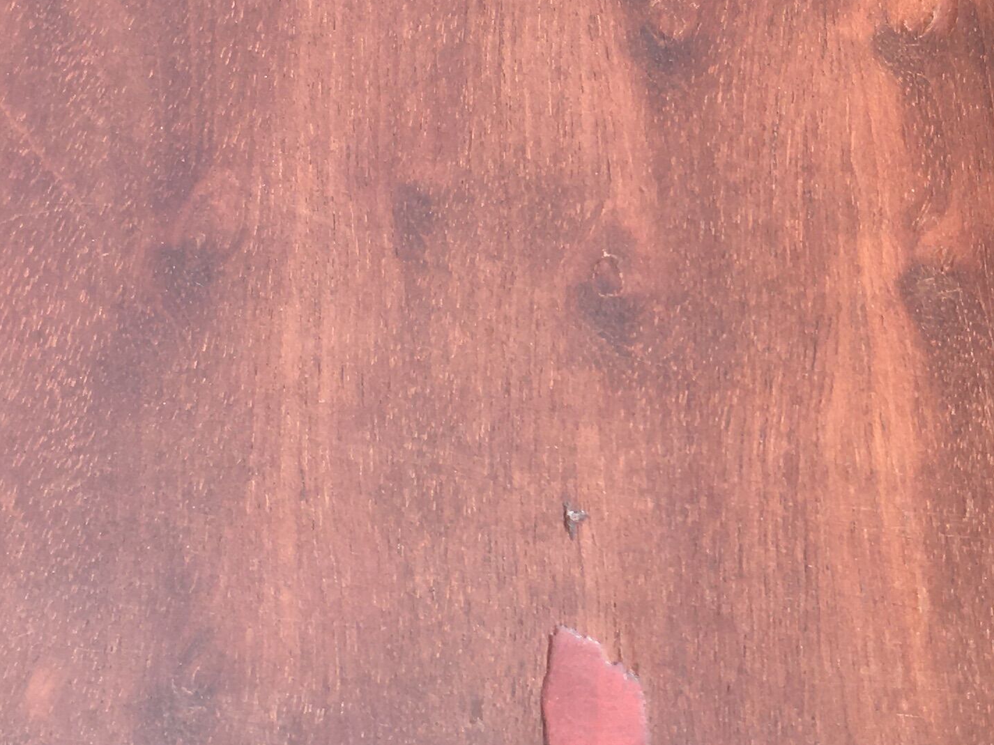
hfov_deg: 23.6
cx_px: 735
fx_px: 2354
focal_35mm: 82
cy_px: 259
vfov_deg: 17.9
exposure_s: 1/516
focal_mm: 4.15
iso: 25
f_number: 2.2
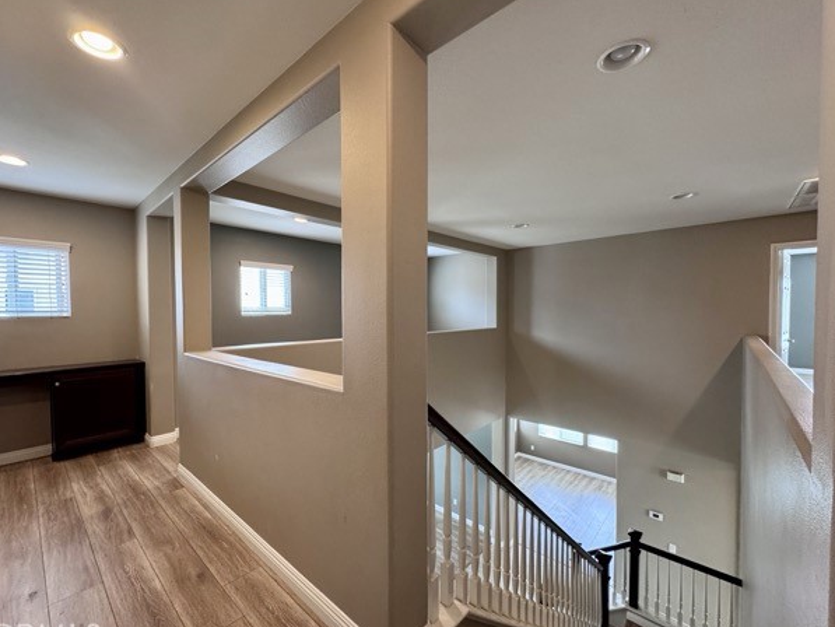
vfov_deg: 81.8
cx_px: 392
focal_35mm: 15
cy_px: 320
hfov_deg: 98.0
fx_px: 362
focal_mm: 2.22
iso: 250
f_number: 2.2
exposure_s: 1/60
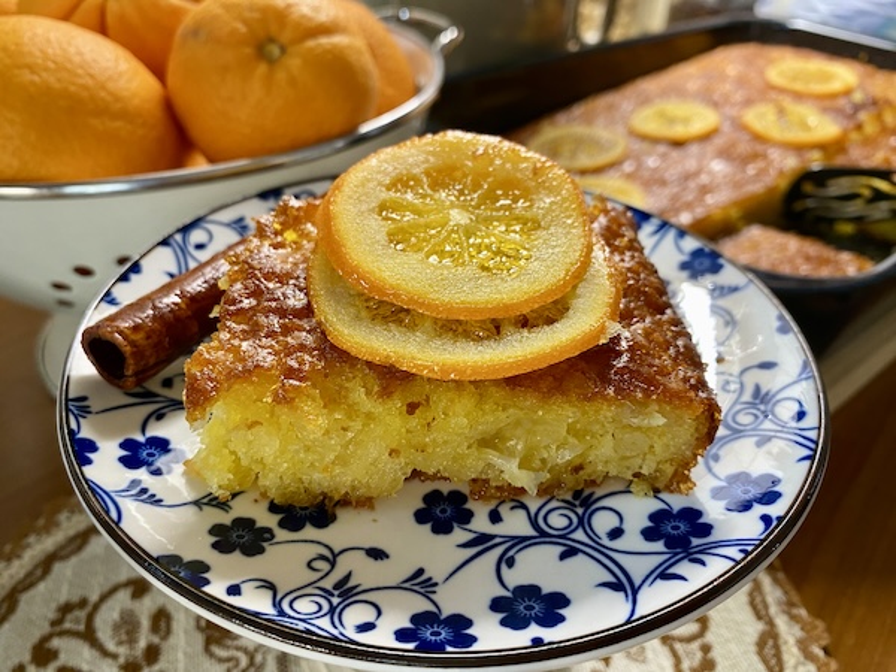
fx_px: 673
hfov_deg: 67.3
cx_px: 448
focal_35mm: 26
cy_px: 336
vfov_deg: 53.1
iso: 160
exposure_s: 1/50
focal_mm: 4.25
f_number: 1.8
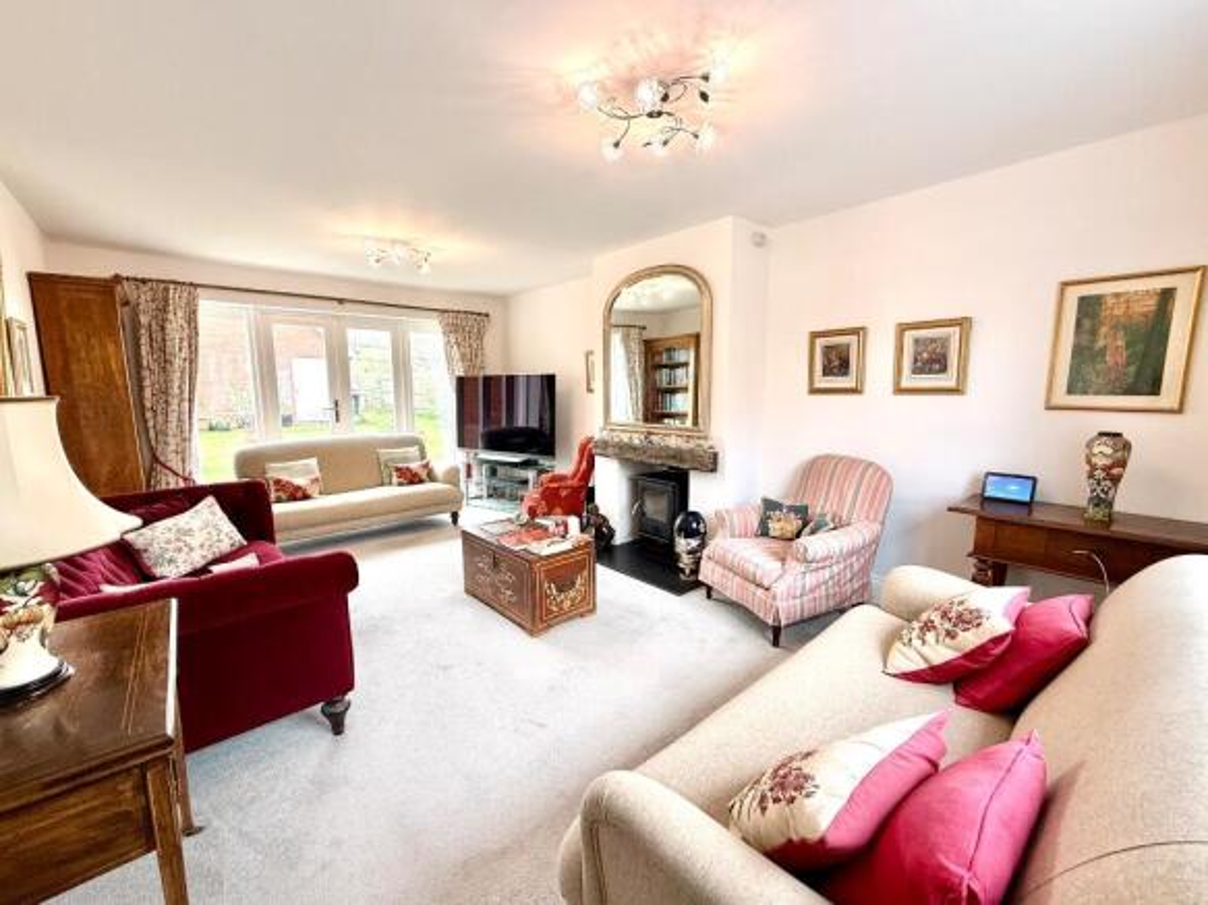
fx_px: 488
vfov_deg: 85.7
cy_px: 452
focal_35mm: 14
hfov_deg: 102.1
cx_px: 604
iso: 100
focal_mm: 2.22
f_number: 2.2
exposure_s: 1/100
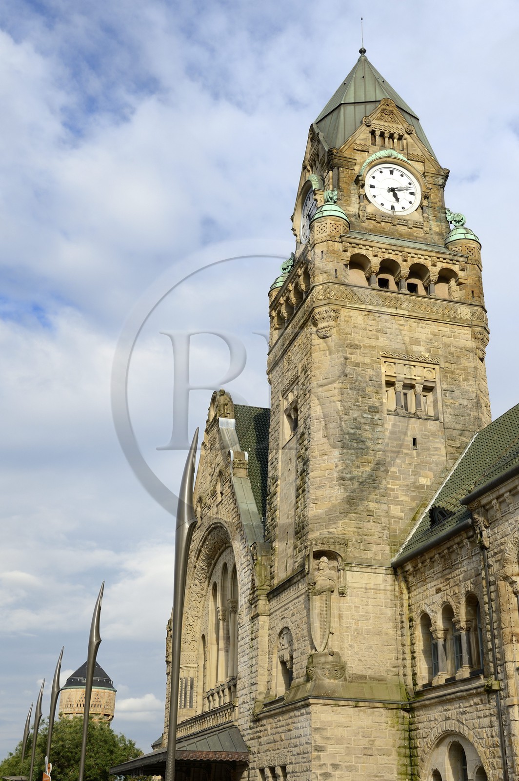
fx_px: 910
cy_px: 390
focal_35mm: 42
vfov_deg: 46.4
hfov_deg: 31.8
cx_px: 260
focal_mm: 42
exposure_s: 1/200
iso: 200
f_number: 13
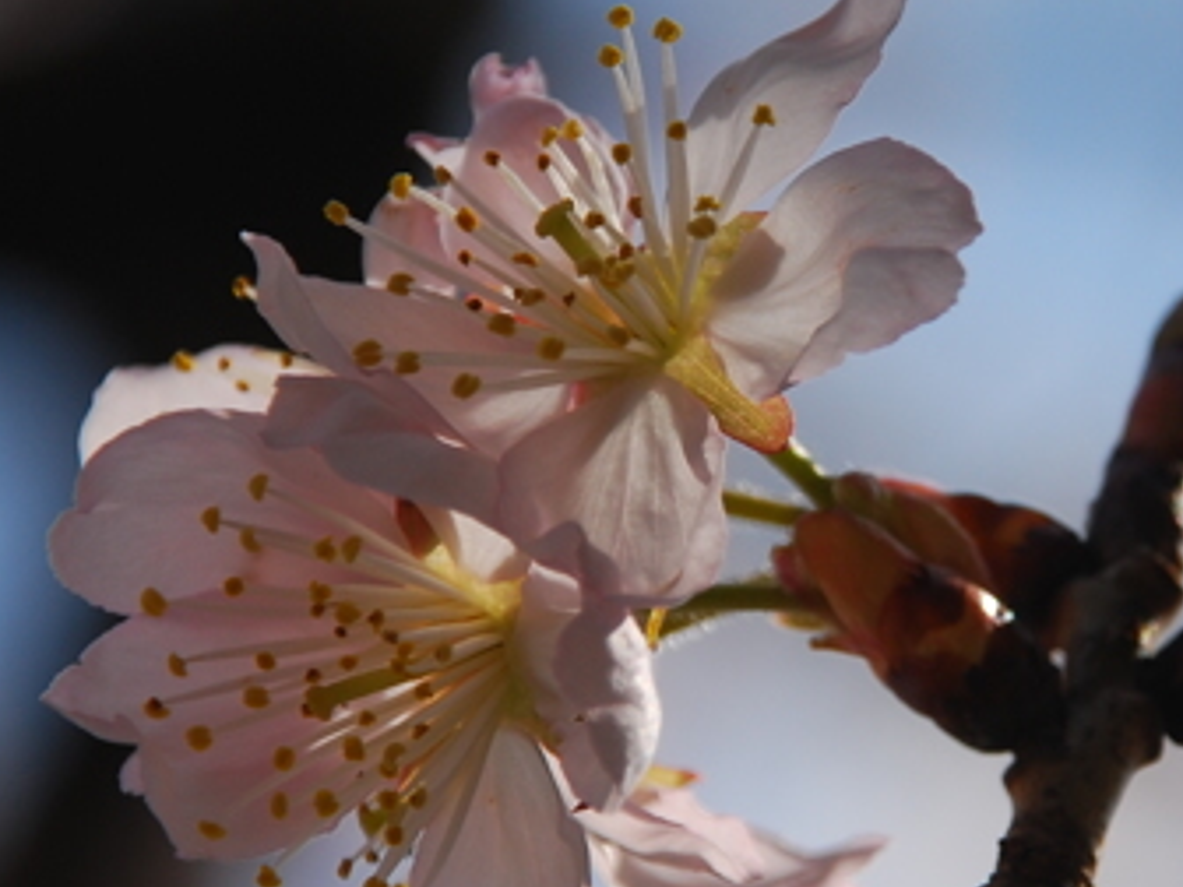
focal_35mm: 879
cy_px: 459
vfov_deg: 1.7
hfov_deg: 2.3
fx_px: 30040
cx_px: 887
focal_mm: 200
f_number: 6.3
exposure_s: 1/400
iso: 100
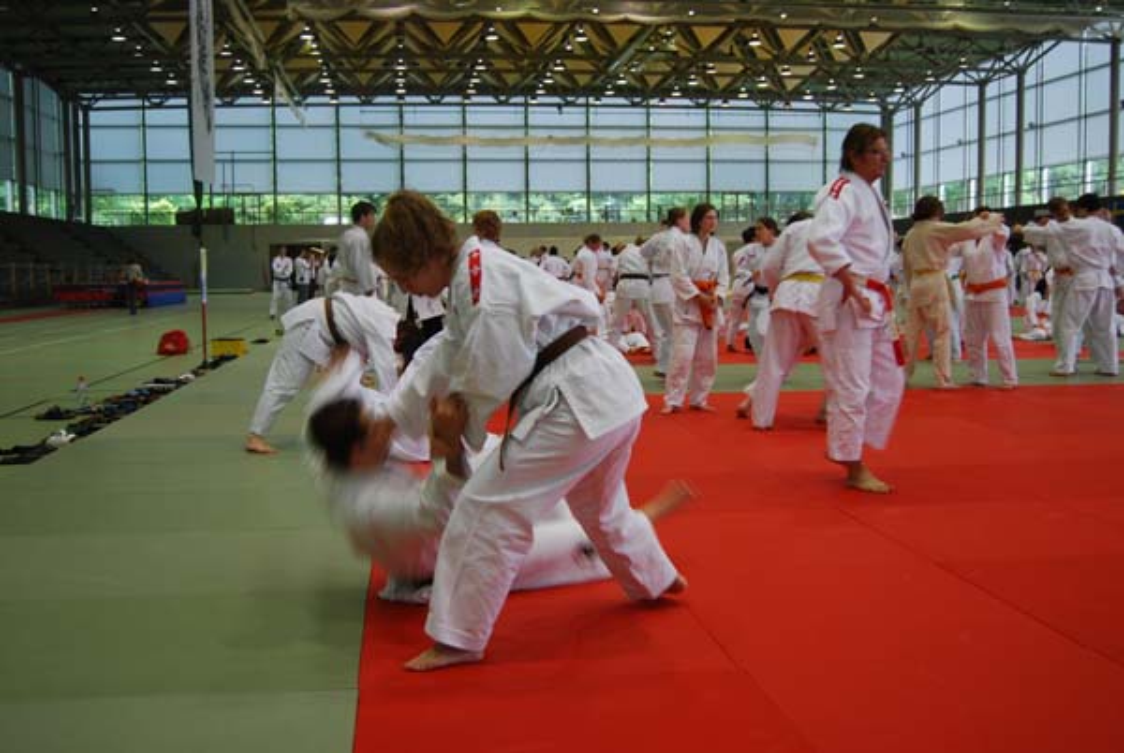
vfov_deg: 37.0
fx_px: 1126
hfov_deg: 53.1
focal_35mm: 36
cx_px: 562
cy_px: 376
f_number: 4
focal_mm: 24
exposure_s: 1/40
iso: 200
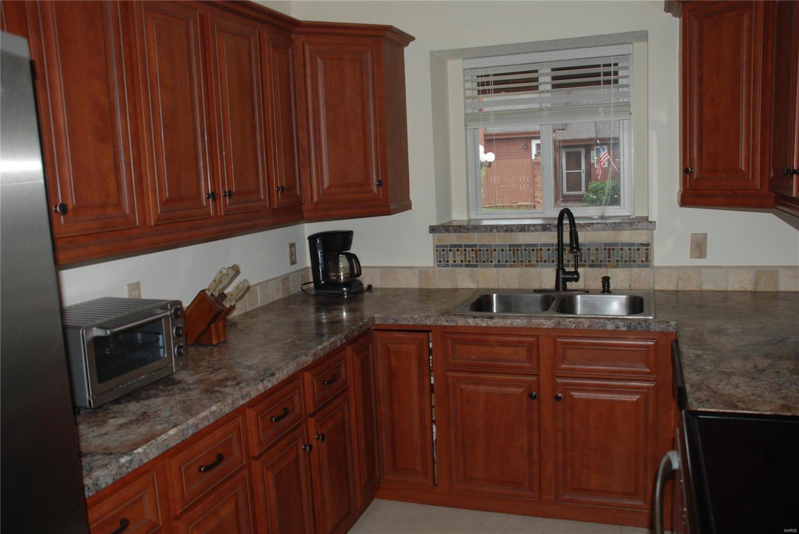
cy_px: 267
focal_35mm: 30
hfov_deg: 61.9
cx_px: 400
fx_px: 666
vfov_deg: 43.7
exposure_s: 1/60
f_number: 3.8
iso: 200
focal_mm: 20
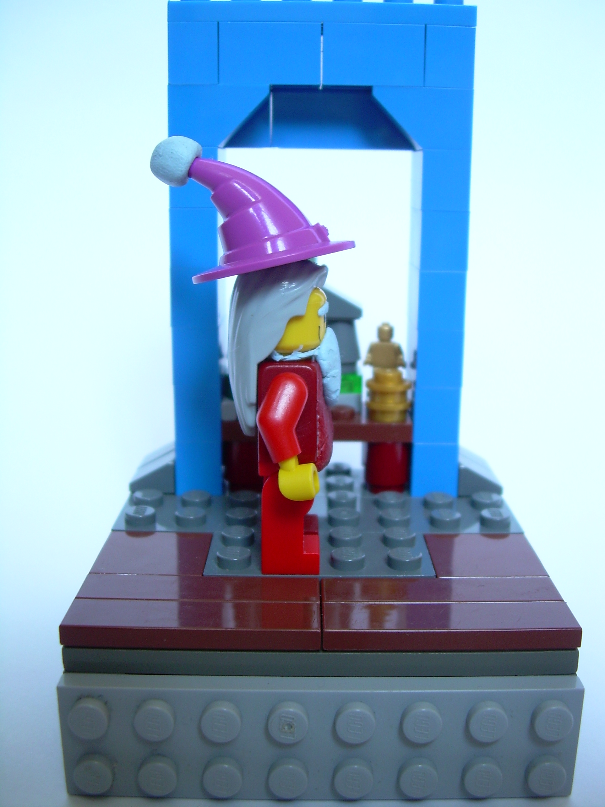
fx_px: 886
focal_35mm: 38
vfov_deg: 49.0
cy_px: 404
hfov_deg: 37.7
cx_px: 302
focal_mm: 6.3
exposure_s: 1/2.2
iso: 84
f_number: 2.8
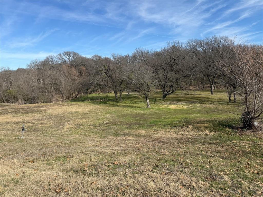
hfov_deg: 71.6
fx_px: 182
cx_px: 132
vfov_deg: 56.8
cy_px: 98
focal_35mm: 24
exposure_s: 1/4405
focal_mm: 6.76
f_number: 1.78
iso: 80
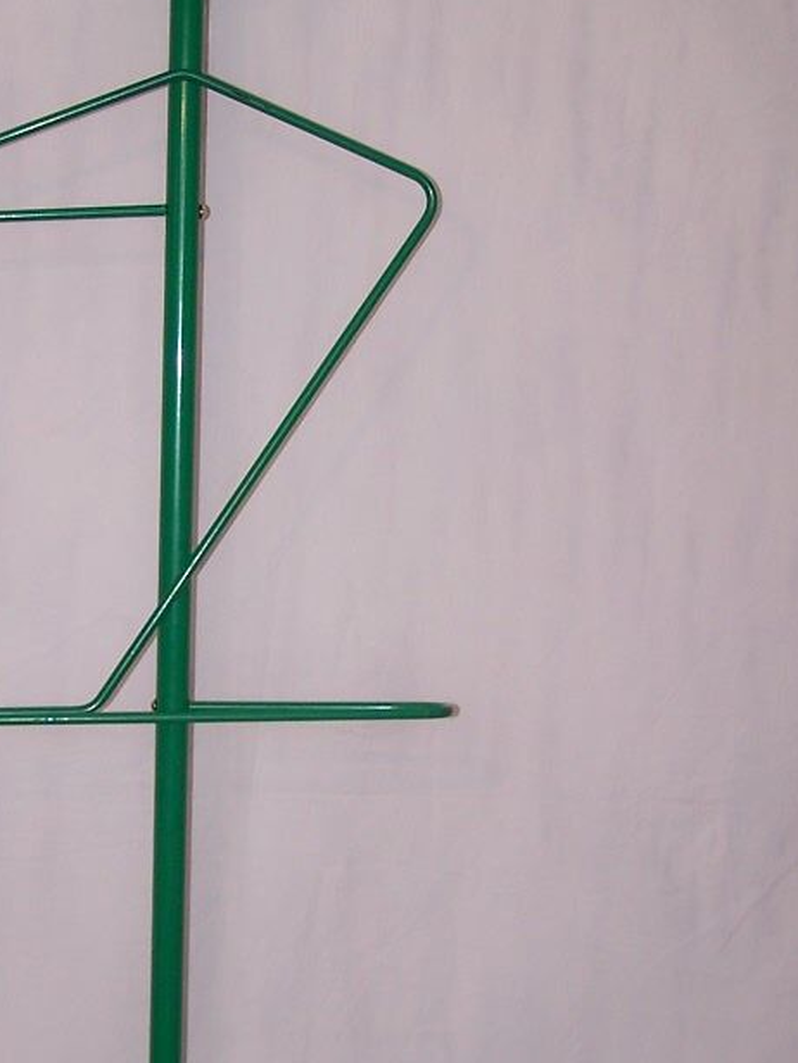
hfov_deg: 19.8
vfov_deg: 26.3
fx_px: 2275
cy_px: 566
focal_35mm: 74
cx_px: 240
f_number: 2.8
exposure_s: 1/60
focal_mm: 6.3
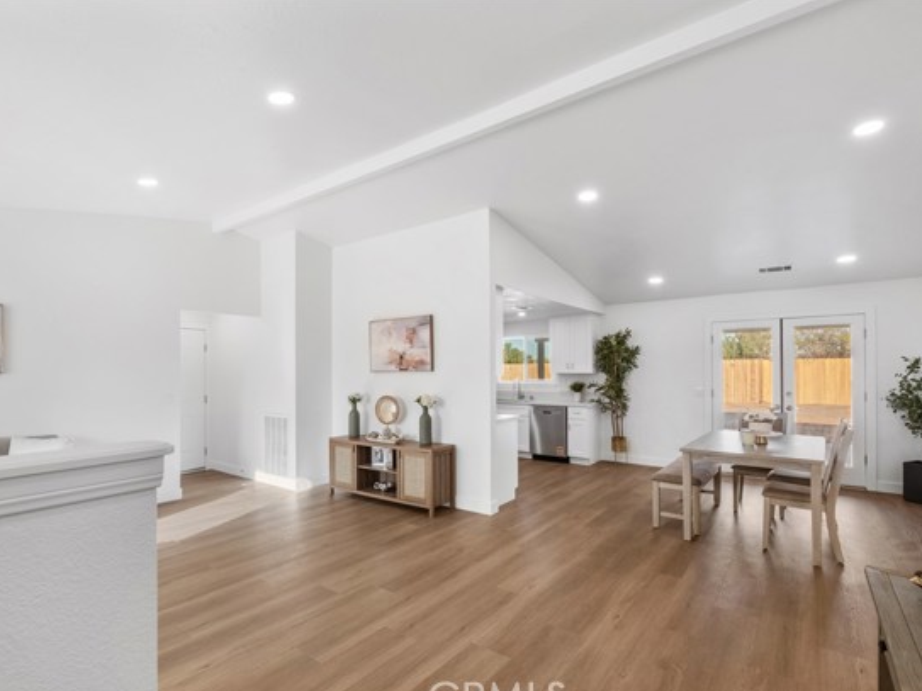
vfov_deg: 74.7
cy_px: 359
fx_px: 453
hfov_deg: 90.8
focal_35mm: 17
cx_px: 416
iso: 400
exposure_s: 1/20
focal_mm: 10
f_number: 8
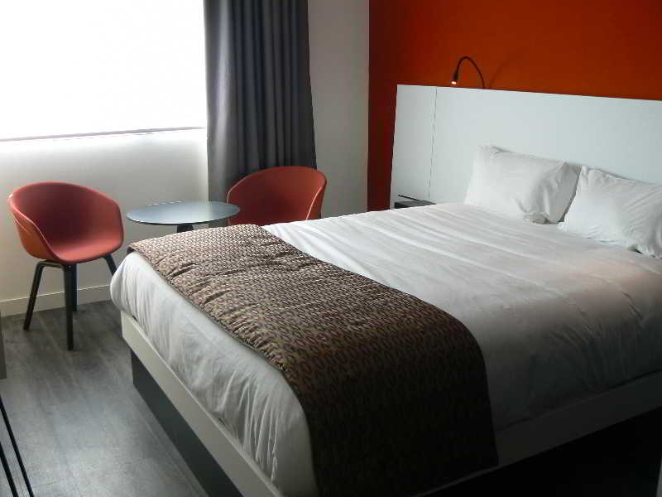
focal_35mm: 36
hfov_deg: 51.4
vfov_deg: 39.7
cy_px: 248
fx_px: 688
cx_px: 331
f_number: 4
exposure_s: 1/80
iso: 80
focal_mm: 6
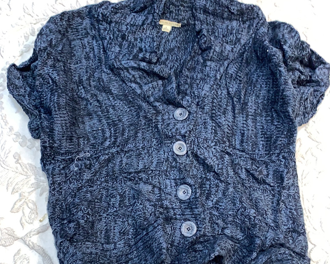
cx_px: 175
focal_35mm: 36
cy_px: 178
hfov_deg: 50.2
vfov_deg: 40.6
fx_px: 352
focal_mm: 4.25
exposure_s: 1/100
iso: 100
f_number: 1.8
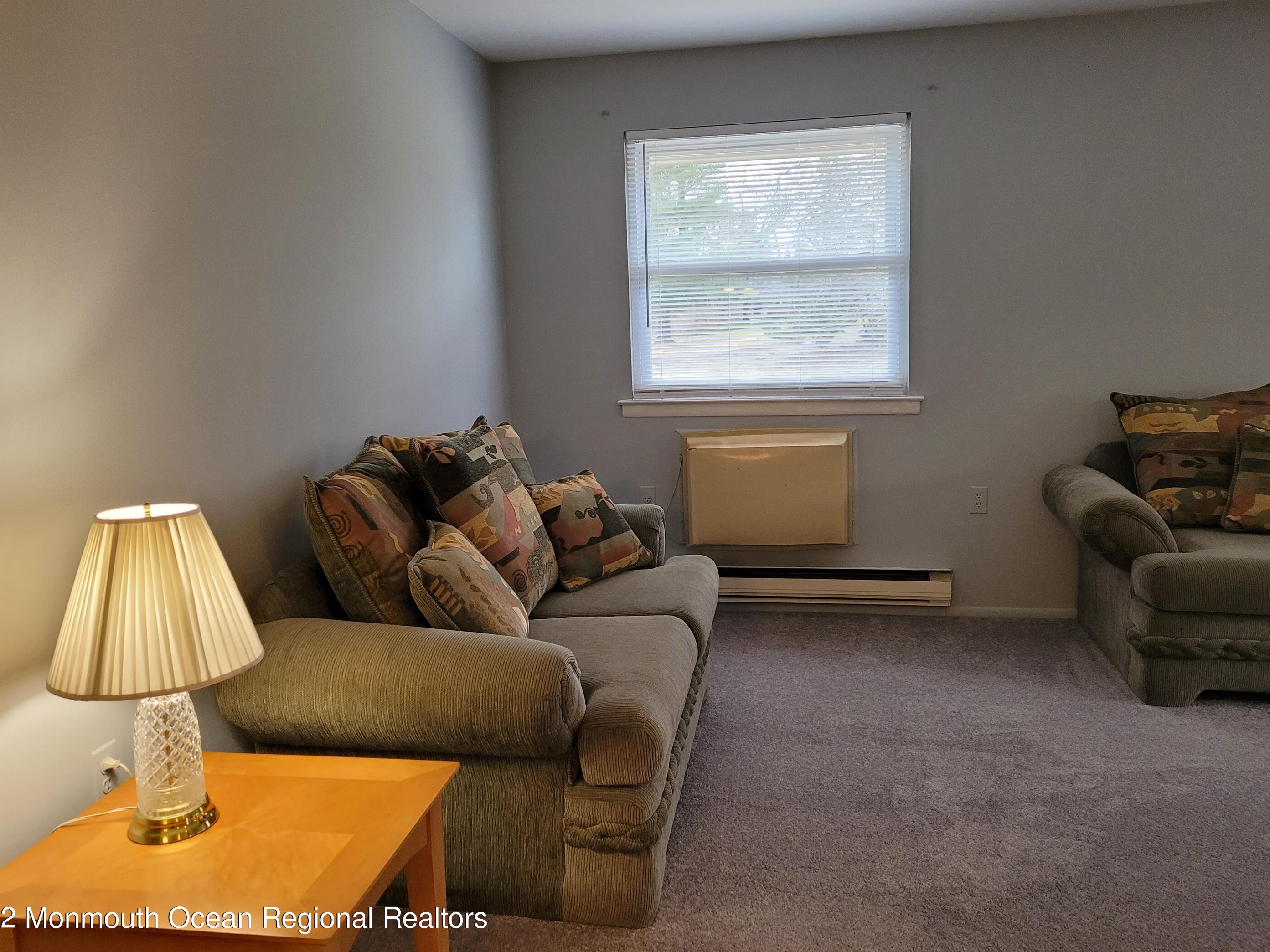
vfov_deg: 49.7
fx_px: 1027
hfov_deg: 63.4
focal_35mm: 28
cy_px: 452
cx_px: 613
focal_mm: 5.4
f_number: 1.8
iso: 320
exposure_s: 1/120
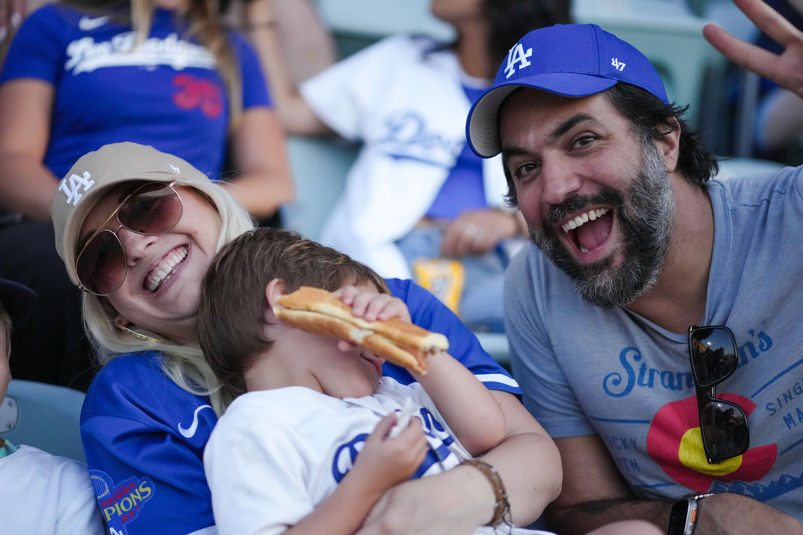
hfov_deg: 23.9
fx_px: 1896
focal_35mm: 85
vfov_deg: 16.1
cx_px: 402
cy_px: 268
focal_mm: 85
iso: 4000
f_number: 1.8
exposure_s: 1/16000
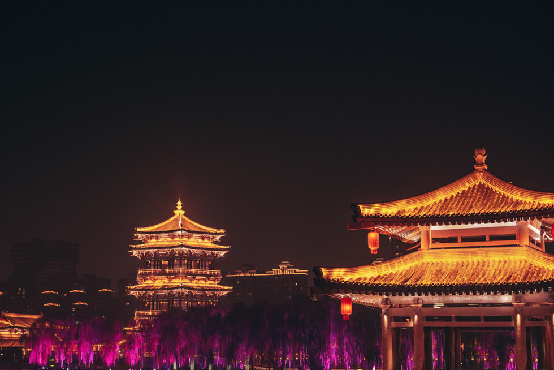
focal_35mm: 71
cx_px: 246
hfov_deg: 28.4
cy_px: 212
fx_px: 1093
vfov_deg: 19.2
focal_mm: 58
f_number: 2.8
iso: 1000
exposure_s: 1/60
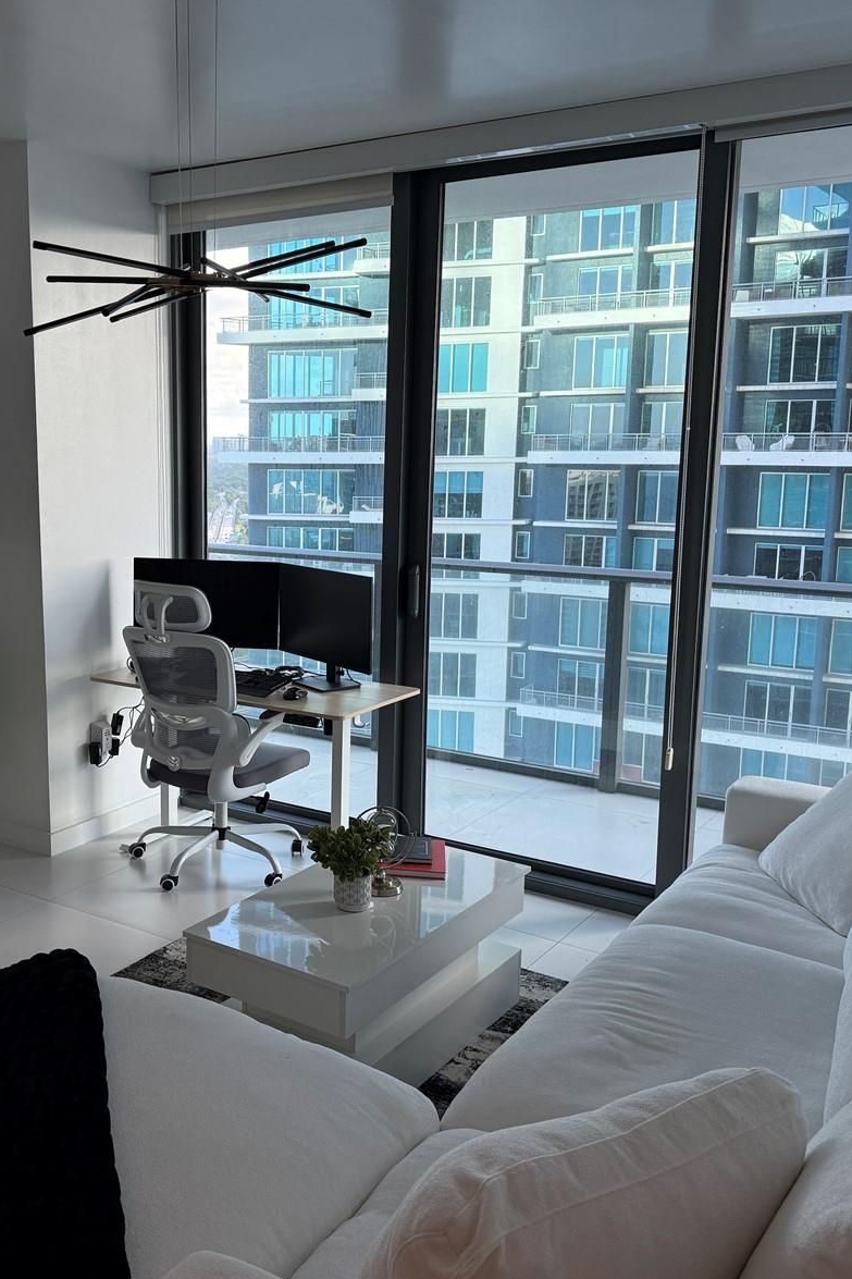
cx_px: 222
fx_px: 1207
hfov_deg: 38.0
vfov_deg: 55.8
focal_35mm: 34
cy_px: 642
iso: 100
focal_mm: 6.76
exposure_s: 1/307
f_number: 1.78
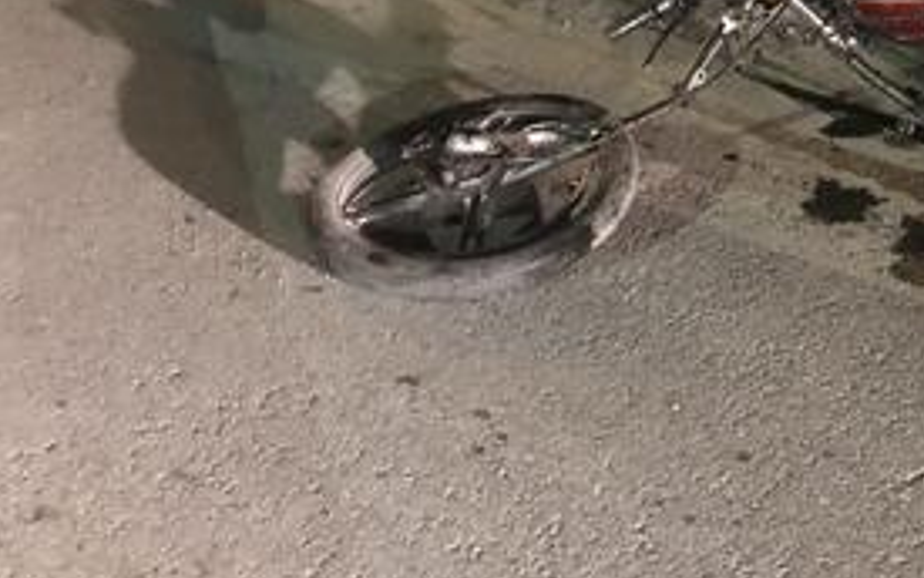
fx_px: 1486
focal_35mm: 59
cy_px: 54
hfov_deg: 32.0
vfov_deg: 21.5
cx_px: 914
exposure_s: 1/4
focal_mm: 3.99
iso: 125
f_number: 1.8
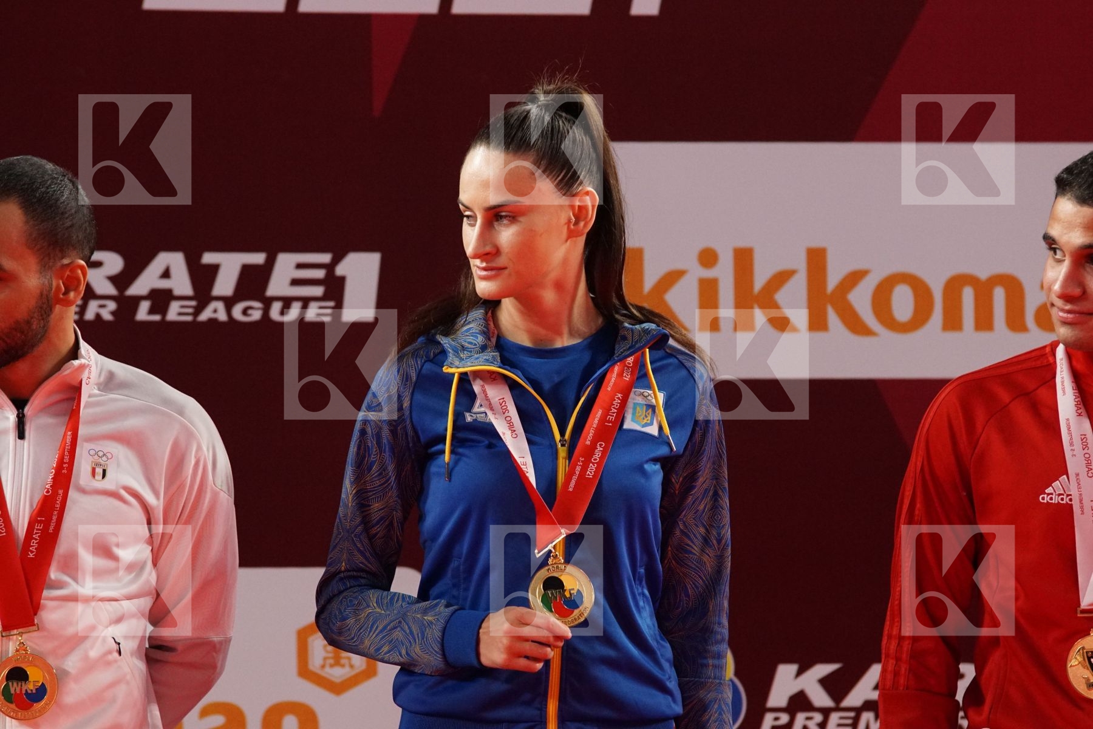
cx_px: 546
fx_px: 9108
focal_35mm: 300
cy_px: 364
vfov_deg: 4.6
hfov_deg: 6.9
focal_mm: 200
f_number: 3.5
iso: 1600
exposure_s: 1/320
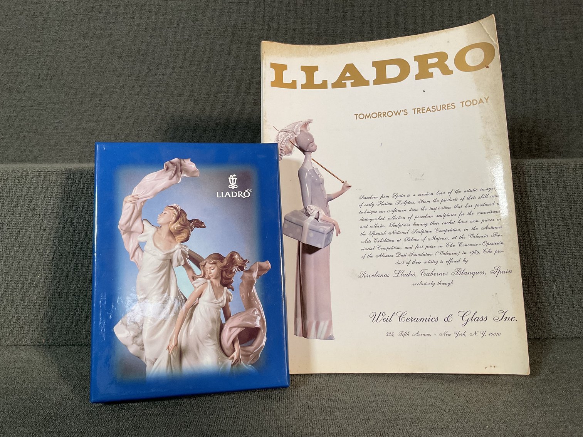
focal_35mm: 29
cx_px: 292
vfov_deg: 48.2
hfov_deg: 61.7
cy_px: 218
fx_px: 488
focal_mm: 3
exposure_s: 1/120
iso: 64
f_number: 1.8
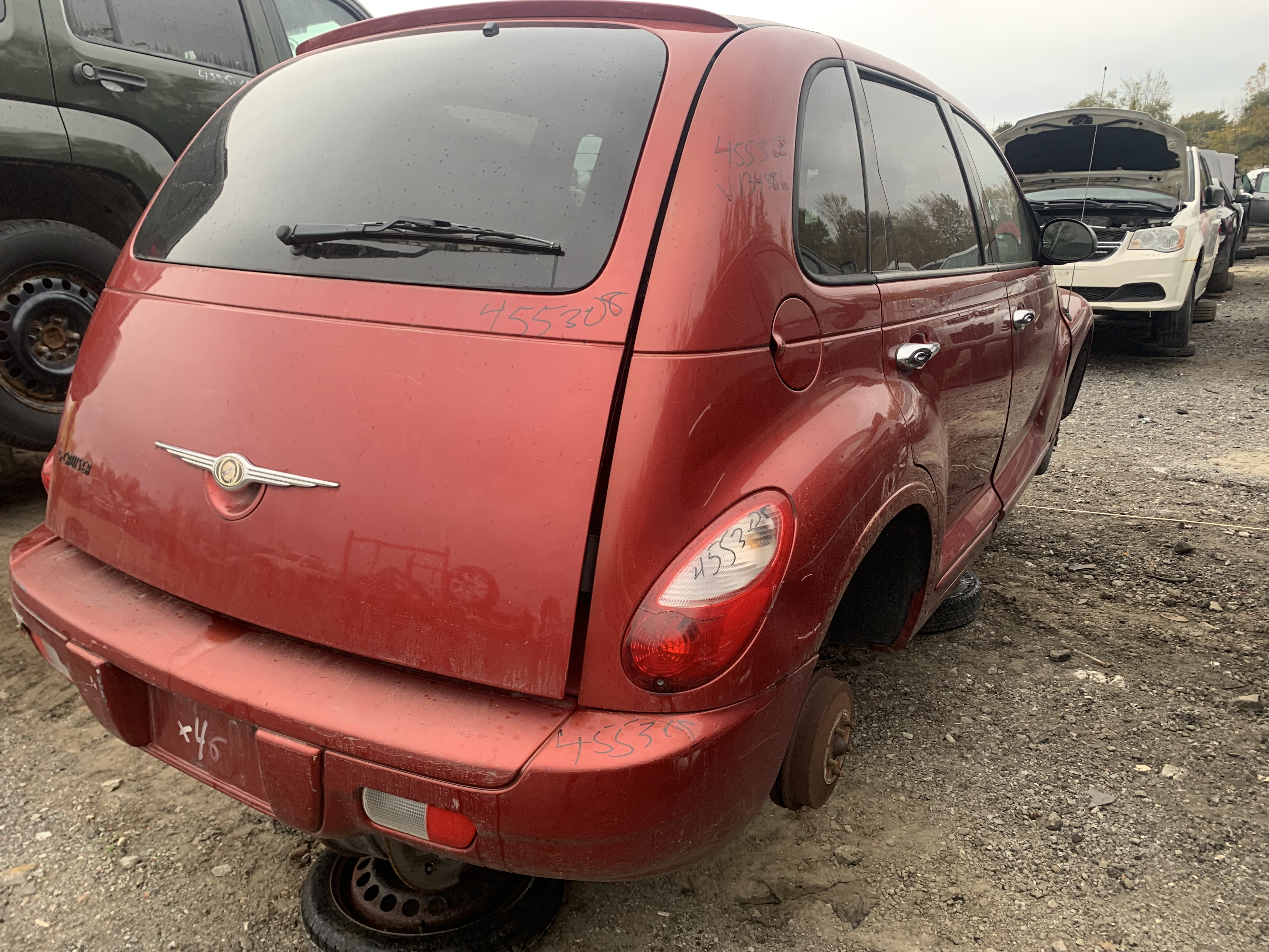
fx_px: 953
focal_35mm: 26
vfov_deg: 53.1
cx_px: 634
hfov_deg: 67.3
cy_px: 476
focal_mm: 4.25
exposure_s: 1/100
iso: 100
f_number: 1.8
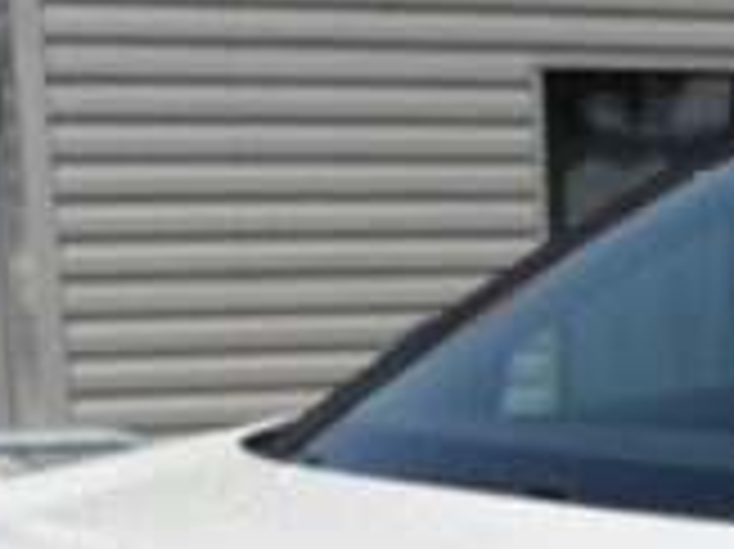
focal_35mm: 123
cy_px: 945
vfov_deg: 11.3
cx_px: 946
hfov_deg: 15.3
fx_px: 2606
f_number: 2.5
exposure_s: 1/2000
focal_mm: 4.5
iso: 80
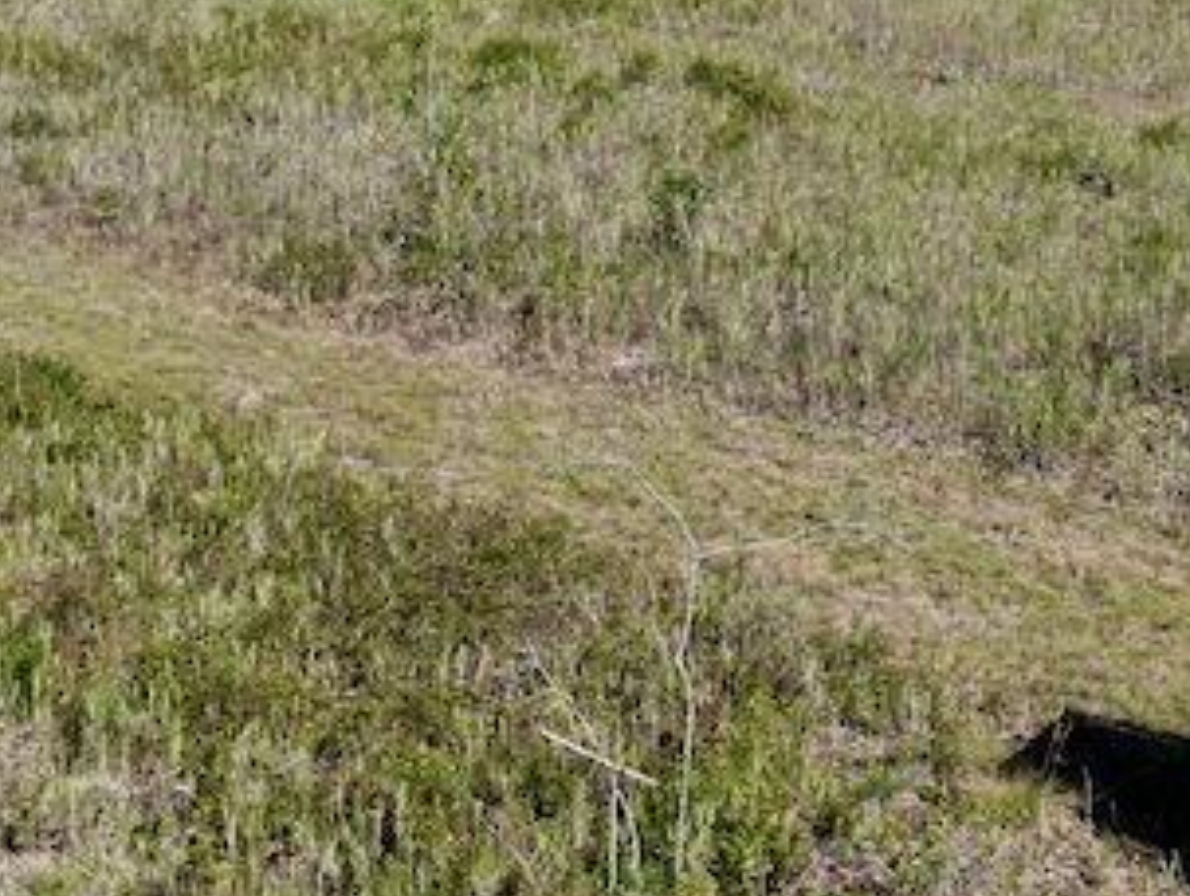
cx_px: 727
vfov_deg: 18.2
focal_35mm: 81
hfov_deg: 24.0
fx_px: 2788
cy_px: 342
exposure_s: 1/2000
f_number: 1.7
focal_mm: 6.72
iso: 120
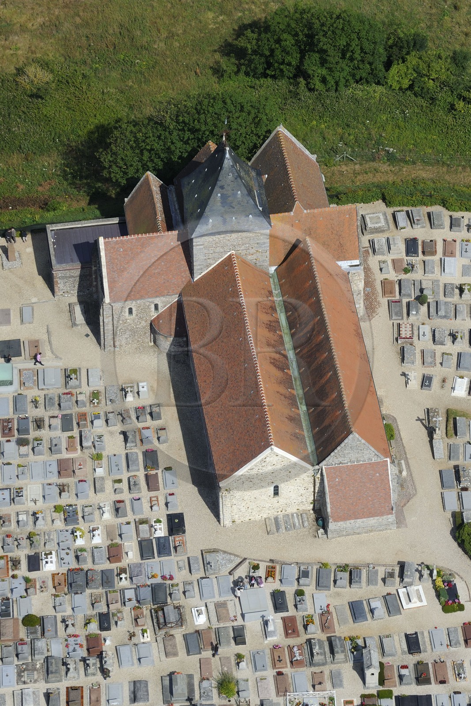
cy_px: 353
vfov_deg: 14.7
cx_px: 236
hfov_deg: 9.8
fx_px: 2747
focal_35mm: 140
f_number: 10
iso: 400
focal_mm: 140
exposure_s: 1/1000
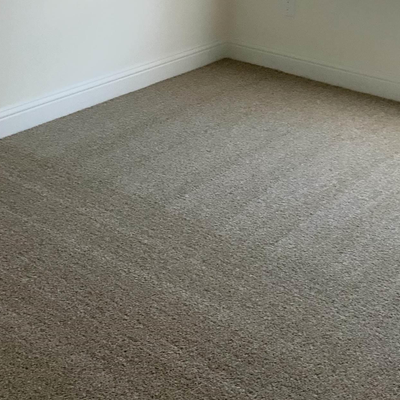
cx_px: 175
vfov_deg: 27.2
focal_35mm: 63
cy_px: 153
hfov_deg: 27.3
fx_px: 824
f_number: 1.8
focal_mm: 3
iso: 250
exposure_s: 1/60
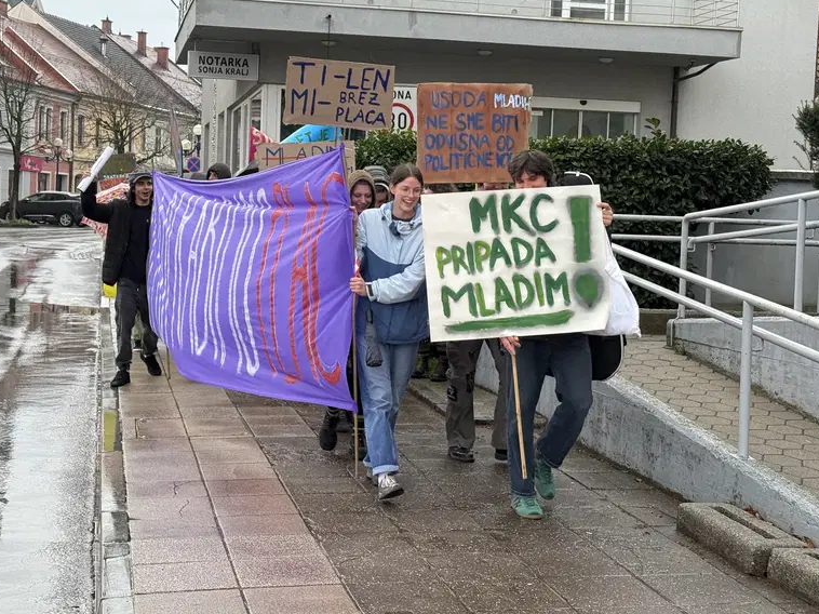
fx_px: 1348
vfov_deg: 25.6
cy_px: 252
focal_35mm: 57
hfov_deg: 33.8
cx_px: 384
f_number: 1.78
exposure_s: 1/216
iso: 125
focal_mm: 6.76
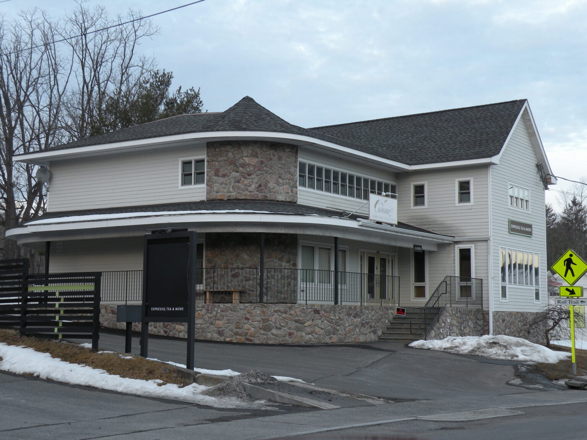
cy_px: 220
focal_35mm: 56
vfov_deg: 26.1
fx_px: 950
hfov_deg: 34.3
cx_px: 294
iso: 76
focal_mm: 9.8
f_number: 3.5
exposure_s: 1/60
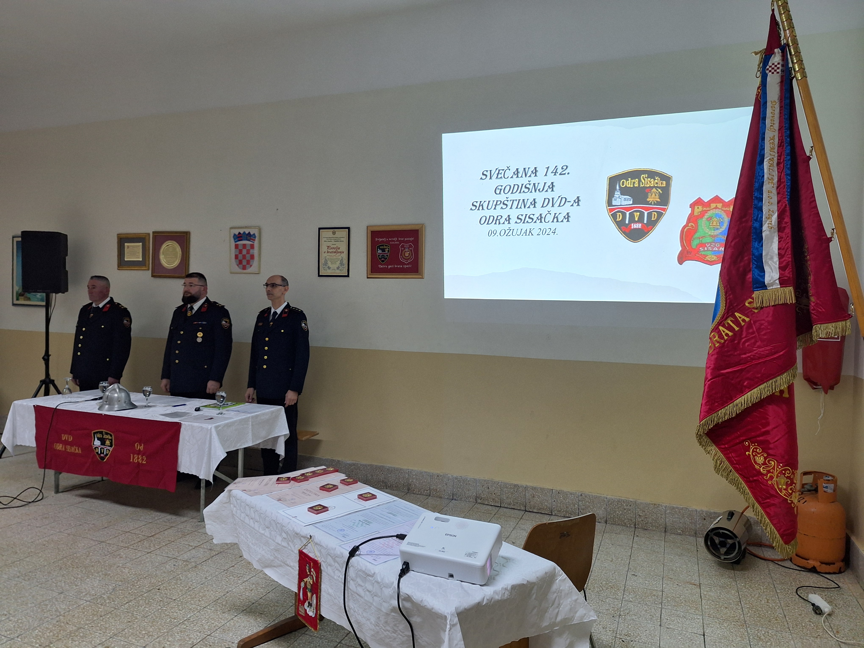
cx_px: 432
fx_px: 574
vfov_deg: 58.9
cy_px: 324
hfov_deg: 73.9
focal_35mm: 23
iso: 125
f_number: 1.8
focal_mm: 5.54
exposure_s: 1/50
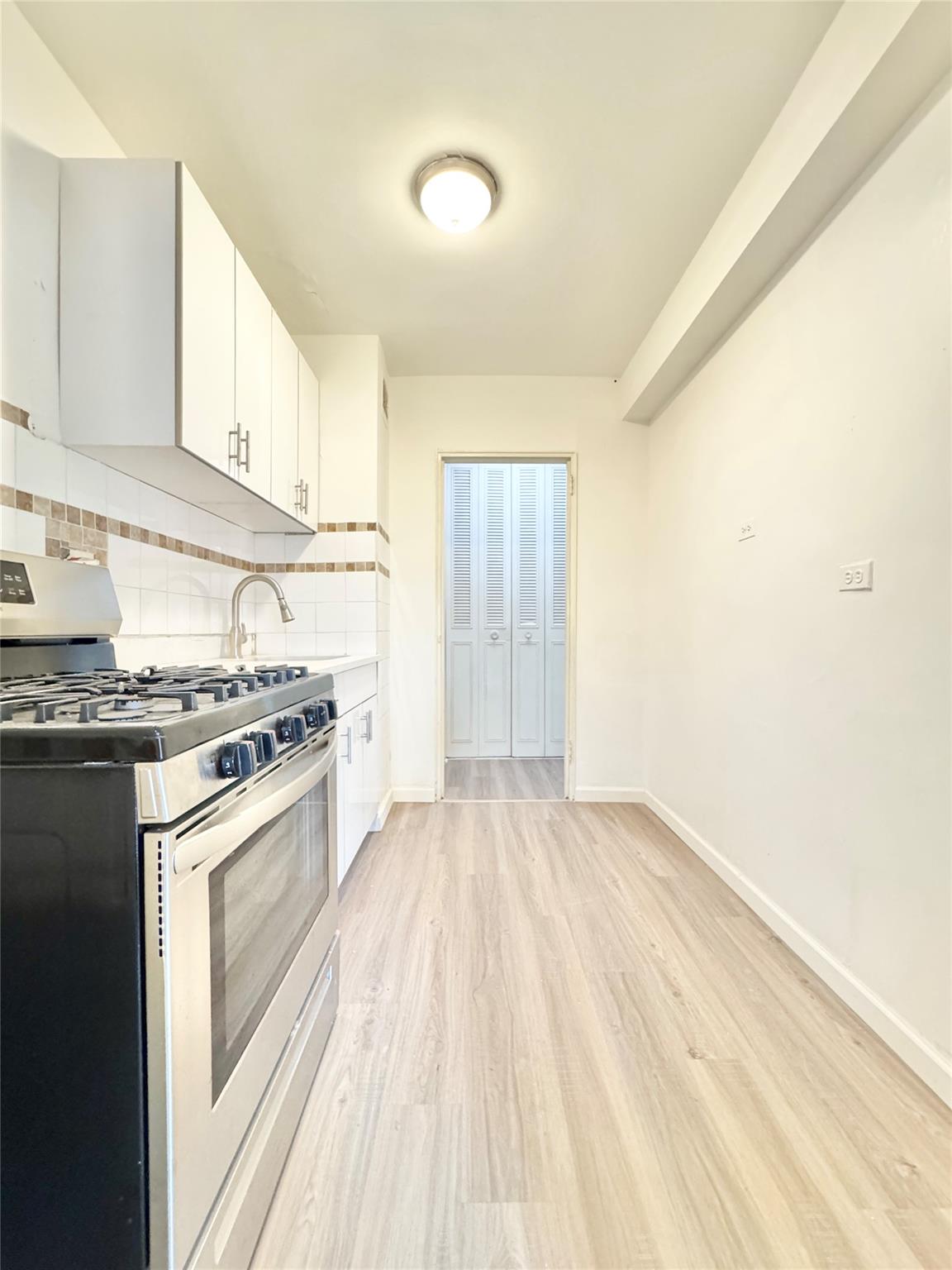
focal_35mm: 14
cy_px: 635
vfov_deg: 102.1
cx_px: 476
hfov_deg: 85.7
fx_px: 513
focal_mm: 2.22
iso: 1000
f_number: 2.2
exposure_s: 1/60
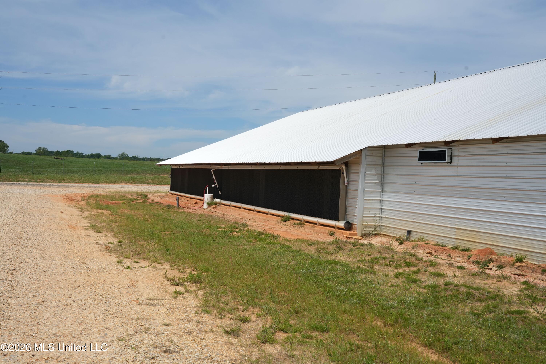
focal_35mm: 39
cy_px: 182
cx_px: 273
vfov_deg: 34.2
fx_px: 591
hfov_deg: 49.6
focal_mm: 39
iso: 320
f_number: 11
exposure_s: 1/800
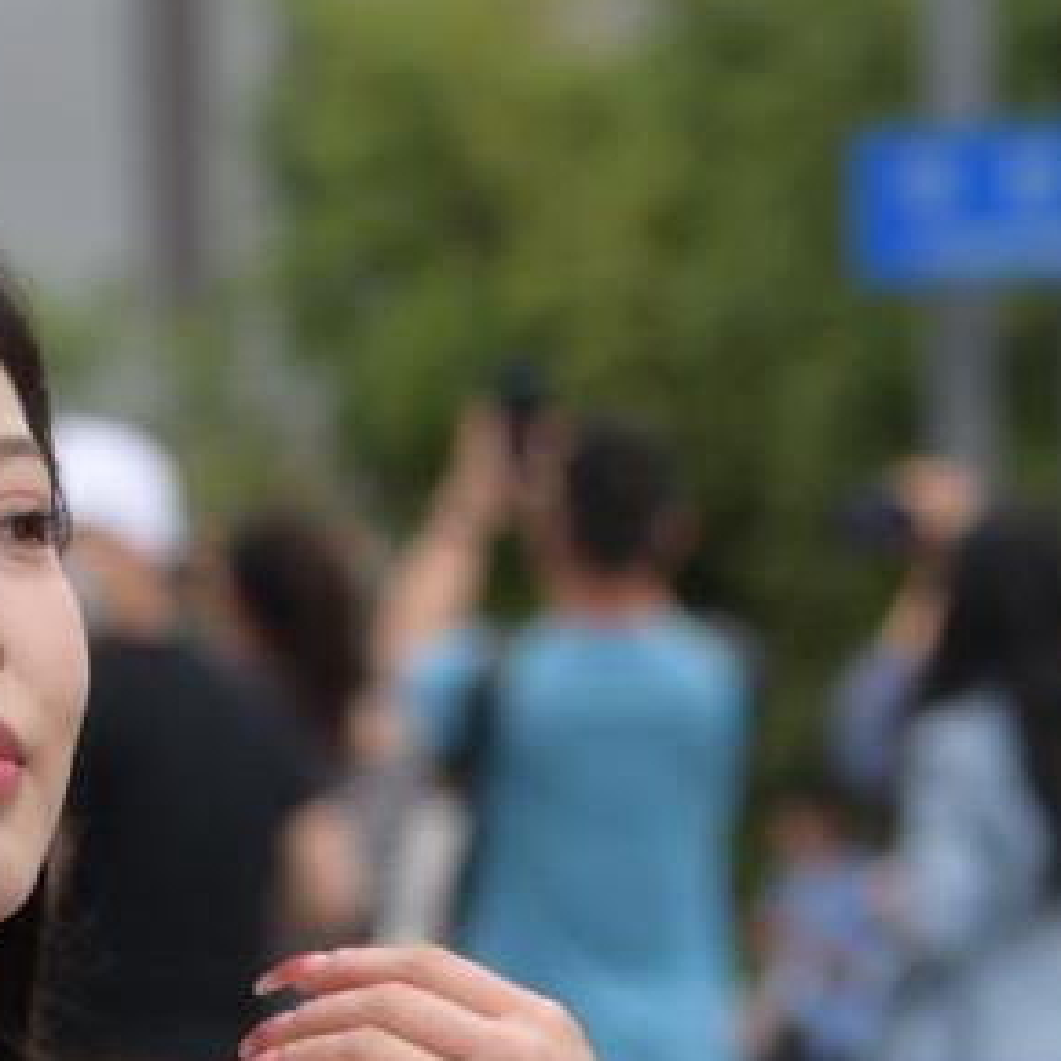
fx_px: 20668
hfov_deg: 2.9
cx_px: -79
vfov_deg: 2.9
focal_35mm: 596
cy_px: 2407
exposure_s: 1/640
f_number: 4.5
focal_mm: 82
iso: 400
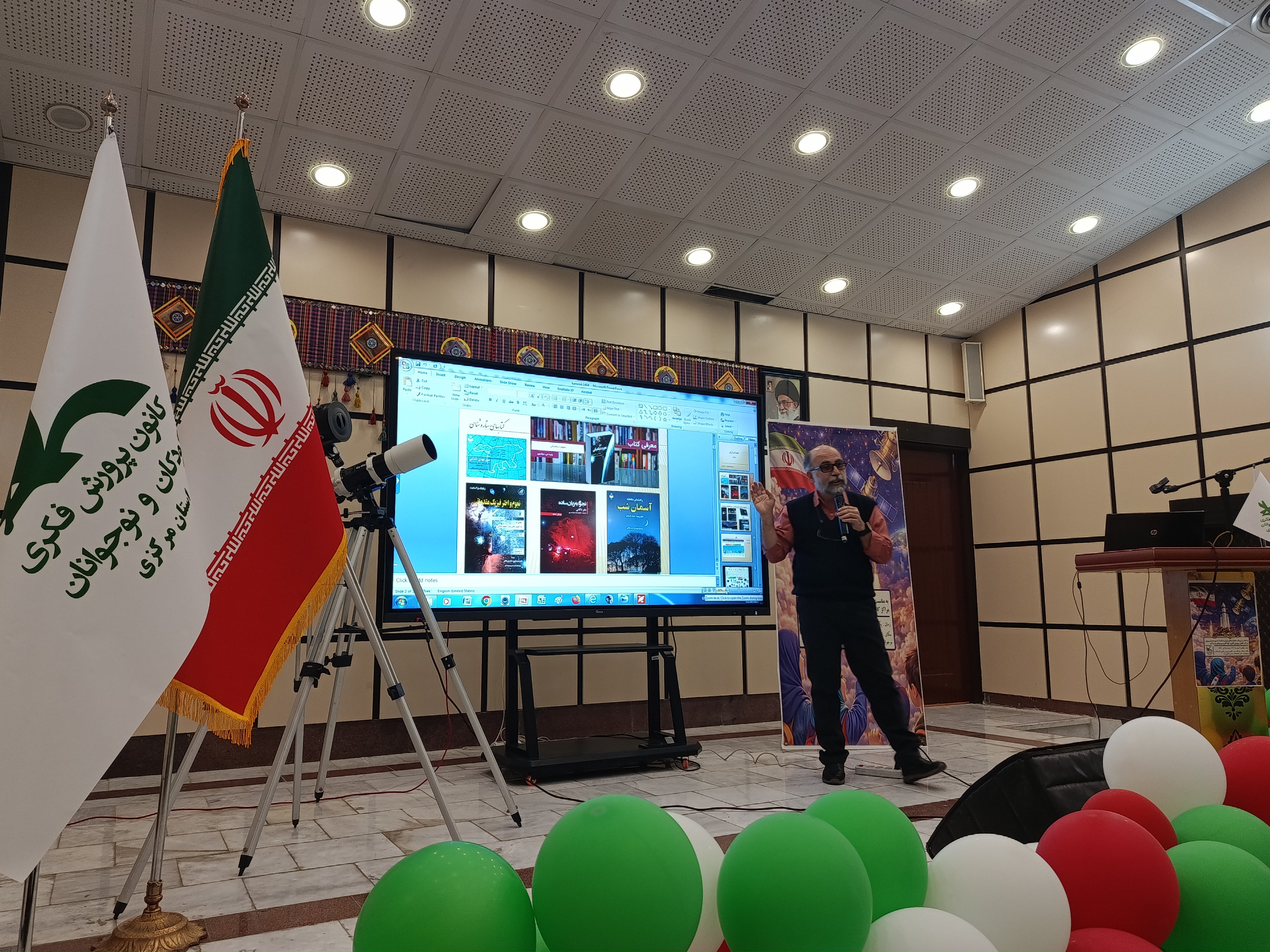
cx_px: 635
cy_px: 476
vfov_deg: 56.8
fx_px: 881
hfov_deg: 71.6
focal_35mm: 24
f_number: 1.7
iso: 781
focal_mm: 5.24
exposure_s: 1/100
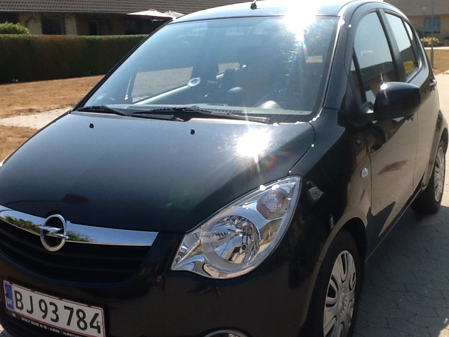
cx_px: 224
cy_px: 168
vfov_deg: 32.9
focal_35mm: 44
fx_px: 571
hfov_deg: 42.9
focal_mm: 2.03
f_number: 2.4
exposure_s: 1/863
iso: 40
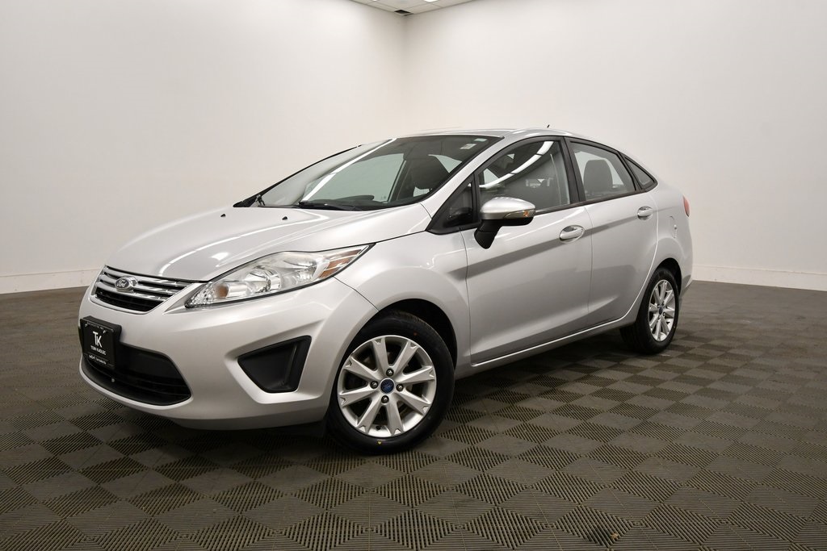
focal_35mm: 30
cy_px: 276
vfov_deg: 43.6
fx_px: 689
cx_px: 414
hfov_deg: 61.9
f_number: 5.6
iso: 800
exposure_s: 1/200
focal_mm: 20
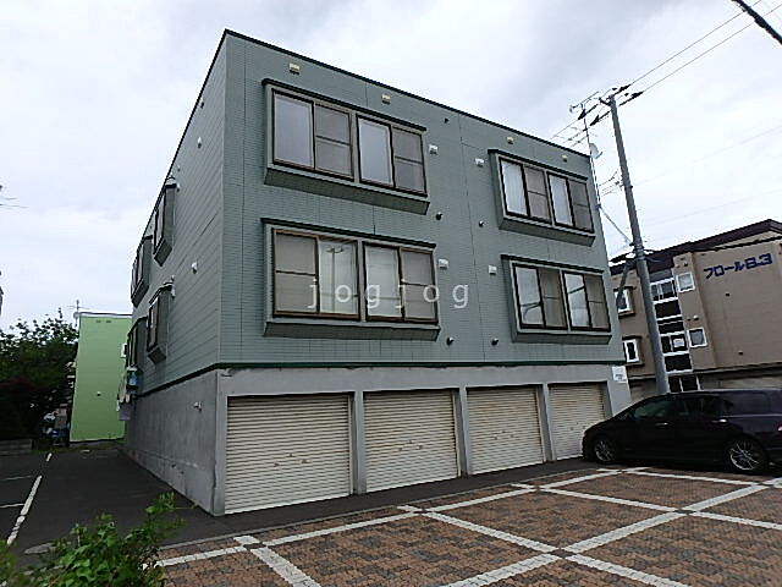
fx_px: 474
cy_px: 294
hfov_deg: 79.0
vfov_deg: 63.4
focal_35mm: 21
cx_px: 391
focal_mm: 3.7
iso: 125
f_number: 6
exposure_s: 1/400
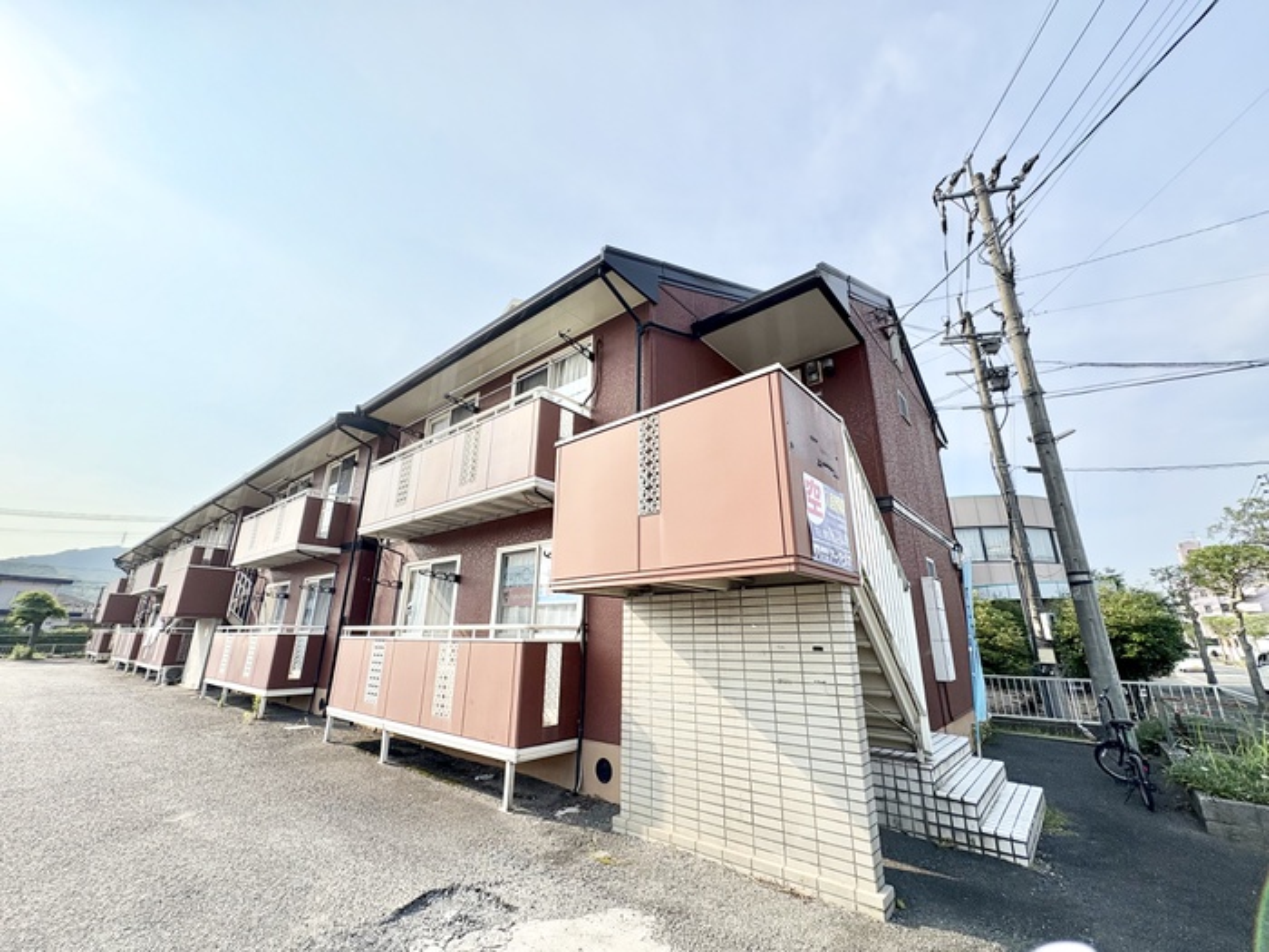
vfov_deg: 85.7
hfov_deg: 102.1
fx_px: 513
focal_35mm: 14
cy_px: 476
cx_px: 634
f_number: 2.2
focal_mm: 2.22
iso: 64
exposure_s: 1/1346
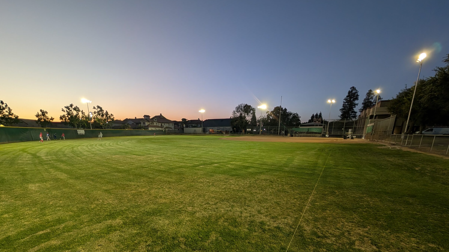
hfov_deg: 106.8
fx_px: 167
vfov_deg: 71.3
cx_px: 221
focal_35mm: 14
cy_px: 175
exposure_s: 1/52.7
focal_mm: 2.02
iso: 52
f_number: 1.7
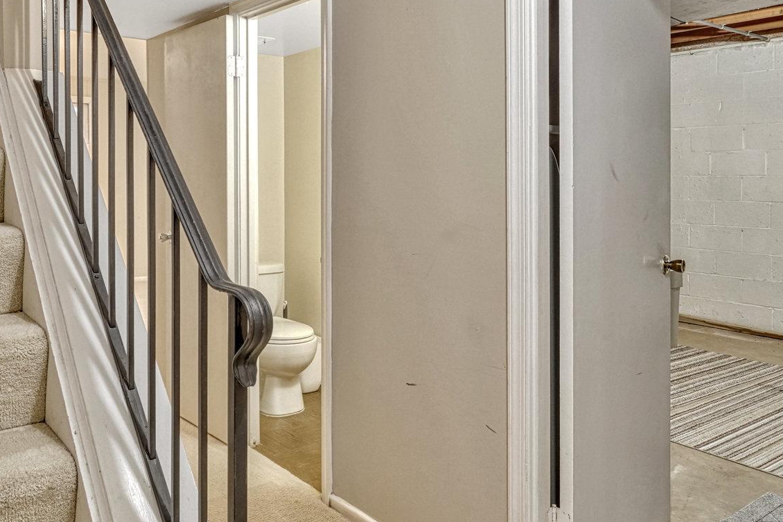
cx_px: 305
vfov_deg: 44.4
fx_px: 631
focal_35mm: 29
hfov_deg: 63.0
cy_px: 179
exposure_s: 1/15
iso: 1250
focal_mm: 16
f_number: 8
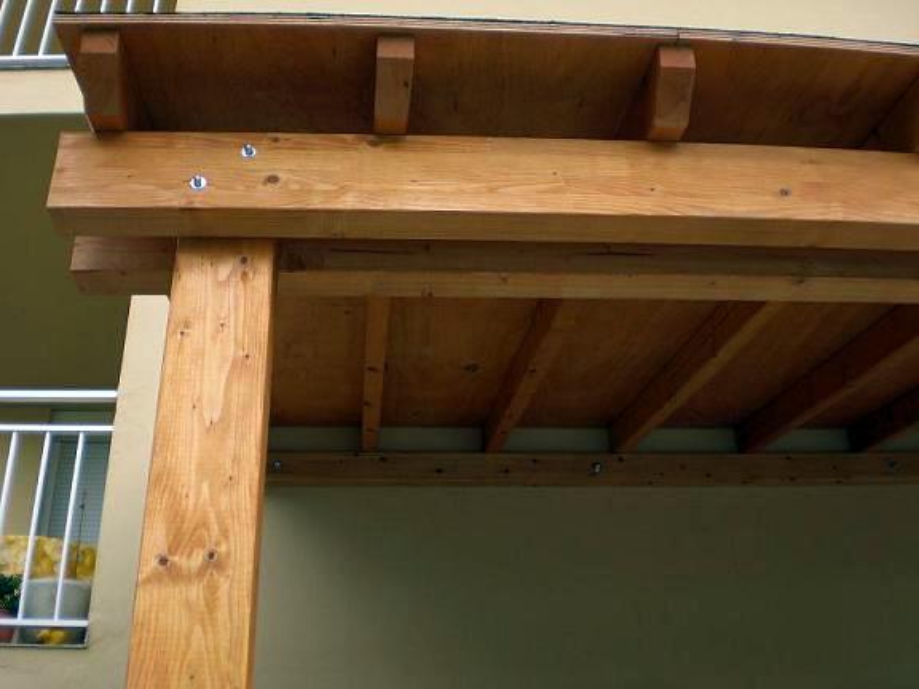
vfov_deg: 37.7
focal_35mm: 38
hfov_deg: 49.0
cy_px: 344
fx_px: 1009
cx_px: 460
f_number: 3.1
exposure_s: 1/80
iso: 50
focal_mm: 6.3
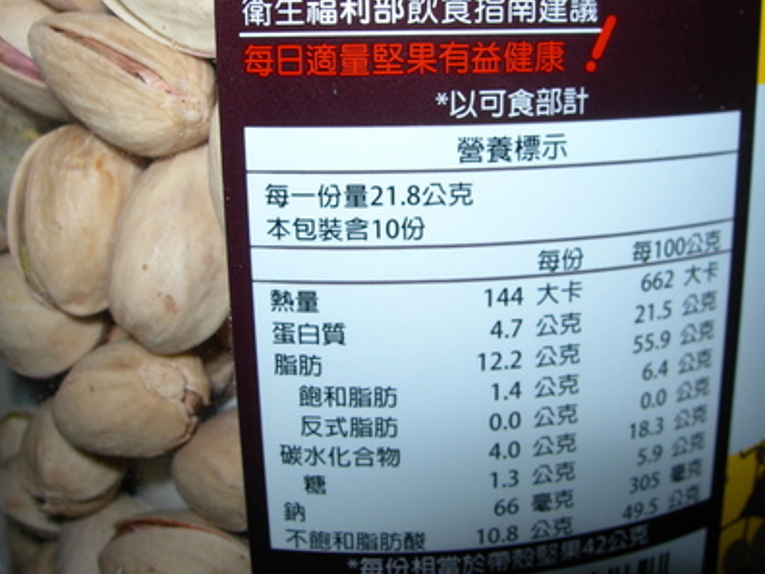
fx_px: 1061
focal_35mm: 48
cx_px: 440
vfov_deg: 30.2
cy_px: 246
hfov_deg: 39.6
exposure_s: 1/60.1
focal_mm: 7.8
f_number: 4.8
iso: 50
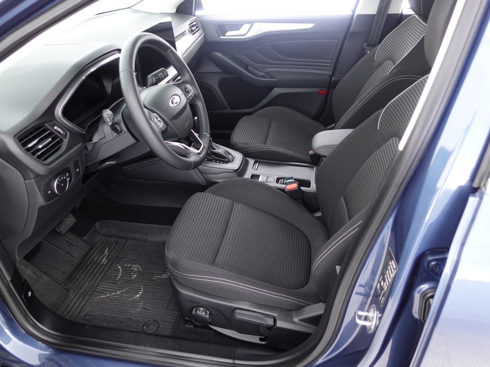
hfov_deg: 65.3
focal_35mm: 27
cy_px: 190
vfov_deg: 51.3
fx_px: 382
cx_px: 244
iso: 800
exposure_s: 1/10
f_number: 1.8
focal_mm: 9.4
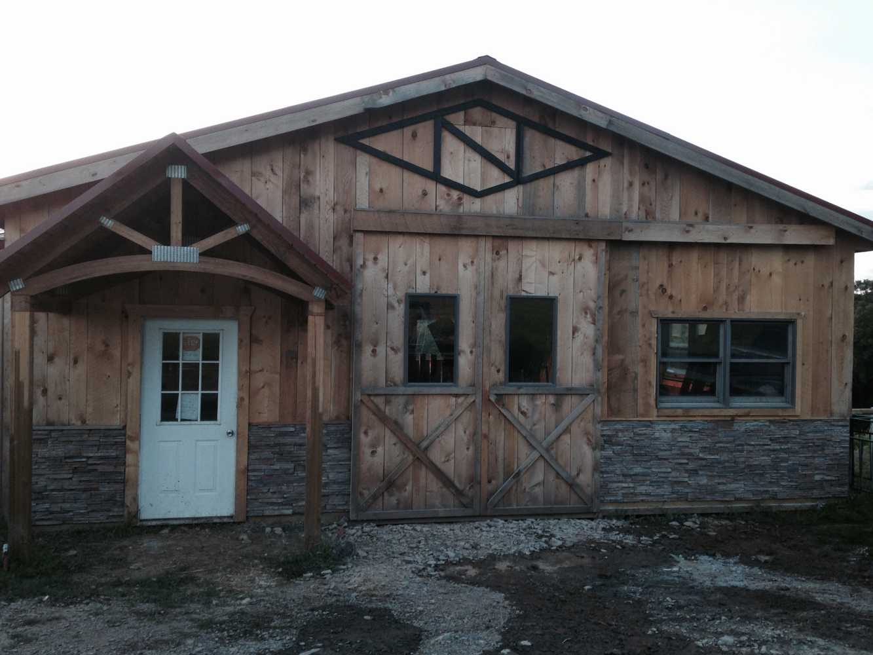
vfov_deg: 43.0
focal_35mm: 33
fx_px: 832
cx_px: 436
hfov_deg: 55.3
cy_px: 328
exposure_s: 1/60
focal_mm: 4.12
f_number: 2.4
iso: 64
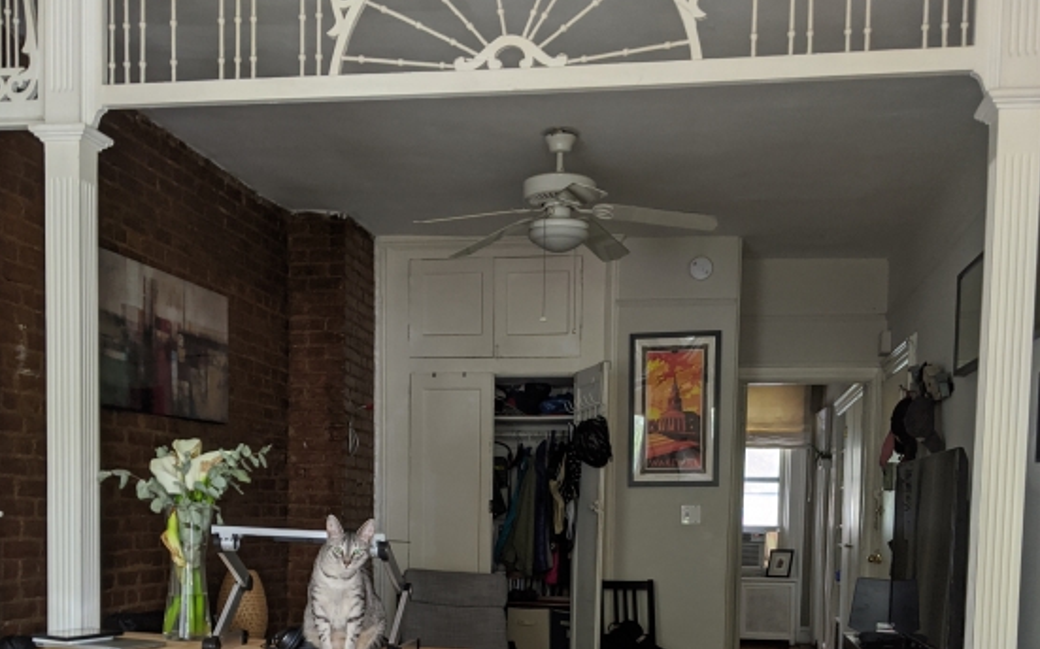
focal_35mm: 39
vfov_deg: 31.1
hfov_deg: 50.4
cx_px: 514
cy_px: 596
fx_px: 1105
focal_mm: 4.44
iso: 164
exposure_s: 1/24.4
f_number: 1.8
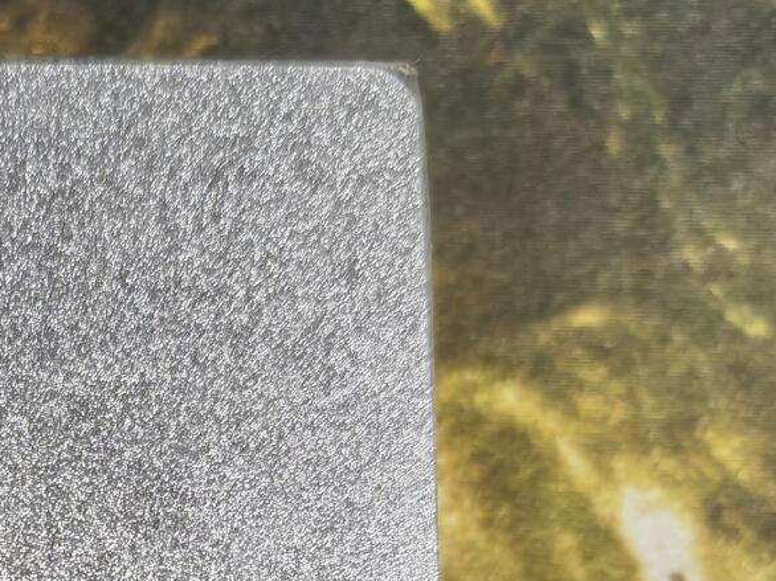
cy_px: 828
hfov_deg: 22.1
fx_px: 1860
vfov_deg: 16.4
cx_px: -110
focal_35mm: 83
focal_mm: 5.53
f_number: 1.8
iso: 125
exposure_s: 1/100
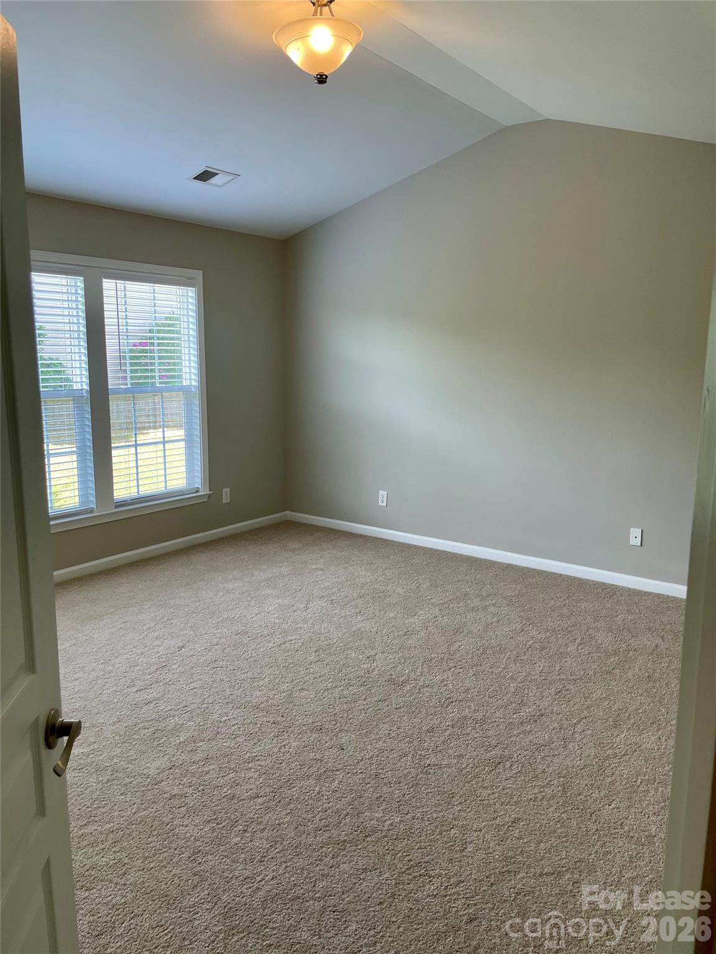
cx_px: 358
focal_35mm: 26
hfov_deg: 53.1
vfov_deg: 67.3
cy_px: 477
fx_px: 717
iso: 80
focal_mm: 4.2
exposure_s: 1/120
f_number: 1.6
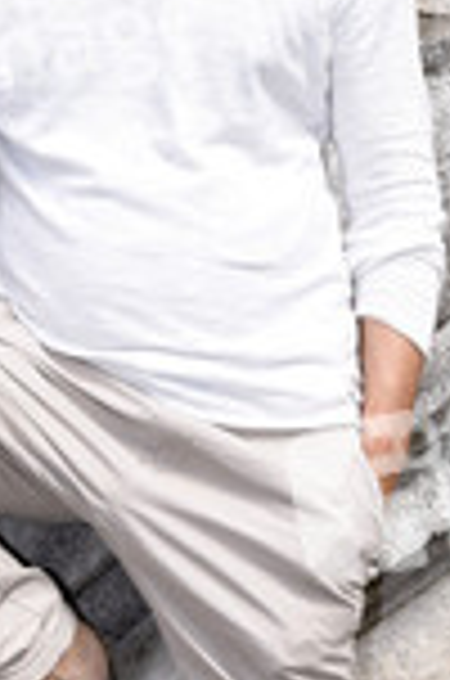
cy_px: 252
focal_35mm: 175
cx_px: 108
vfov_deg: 11.8
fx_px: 3296
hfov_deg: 7.8
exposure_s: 1/160
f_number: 11
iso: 400
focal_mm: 66
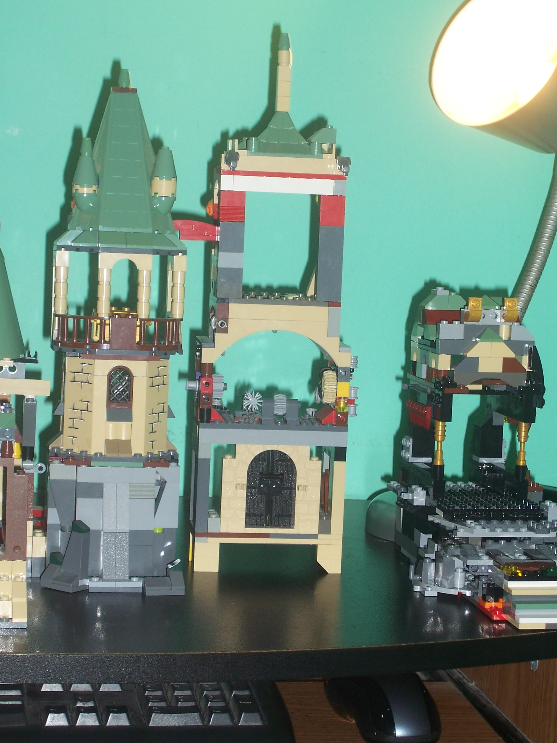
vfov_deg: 23.8
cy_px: 372
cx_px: 278
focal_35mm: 82
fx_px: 1759
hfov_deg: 18.0
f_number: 4.1
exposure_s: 1/90
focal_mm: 13.5
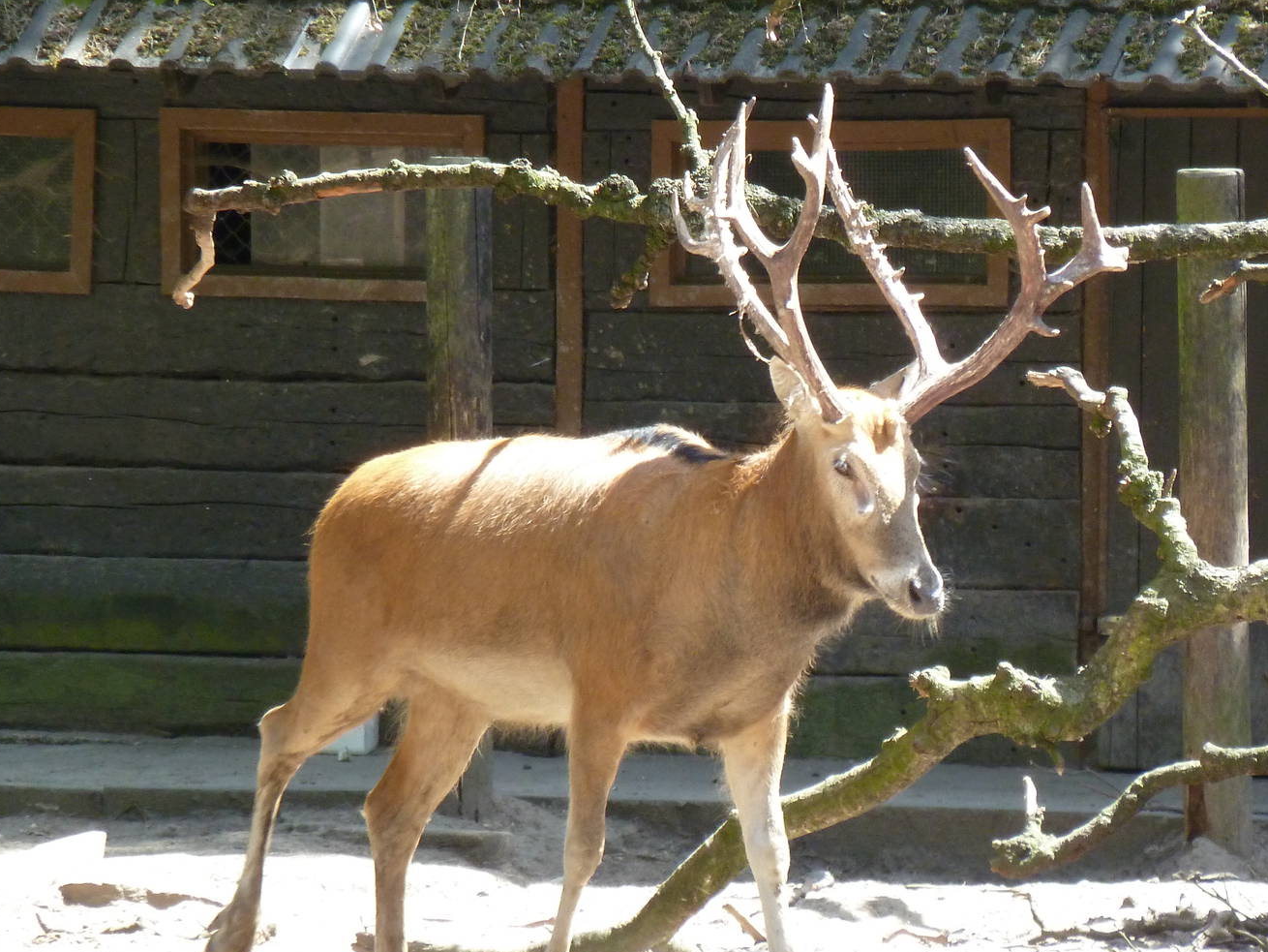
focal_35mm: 403
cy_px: 478
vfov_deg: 3.7
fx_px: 14765
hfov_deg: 4.9
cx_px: 651
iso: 250
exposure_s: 1/125
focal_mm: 49.2
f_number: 4.9
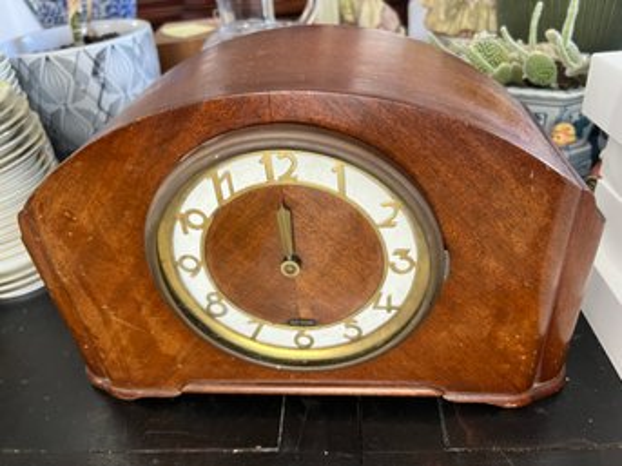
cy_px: 233
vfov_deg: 53.0
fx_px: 467
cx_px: 311
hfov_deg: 67.3
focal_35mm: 26
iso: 250
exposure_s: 1/60
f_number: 1.5
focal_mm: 5.7
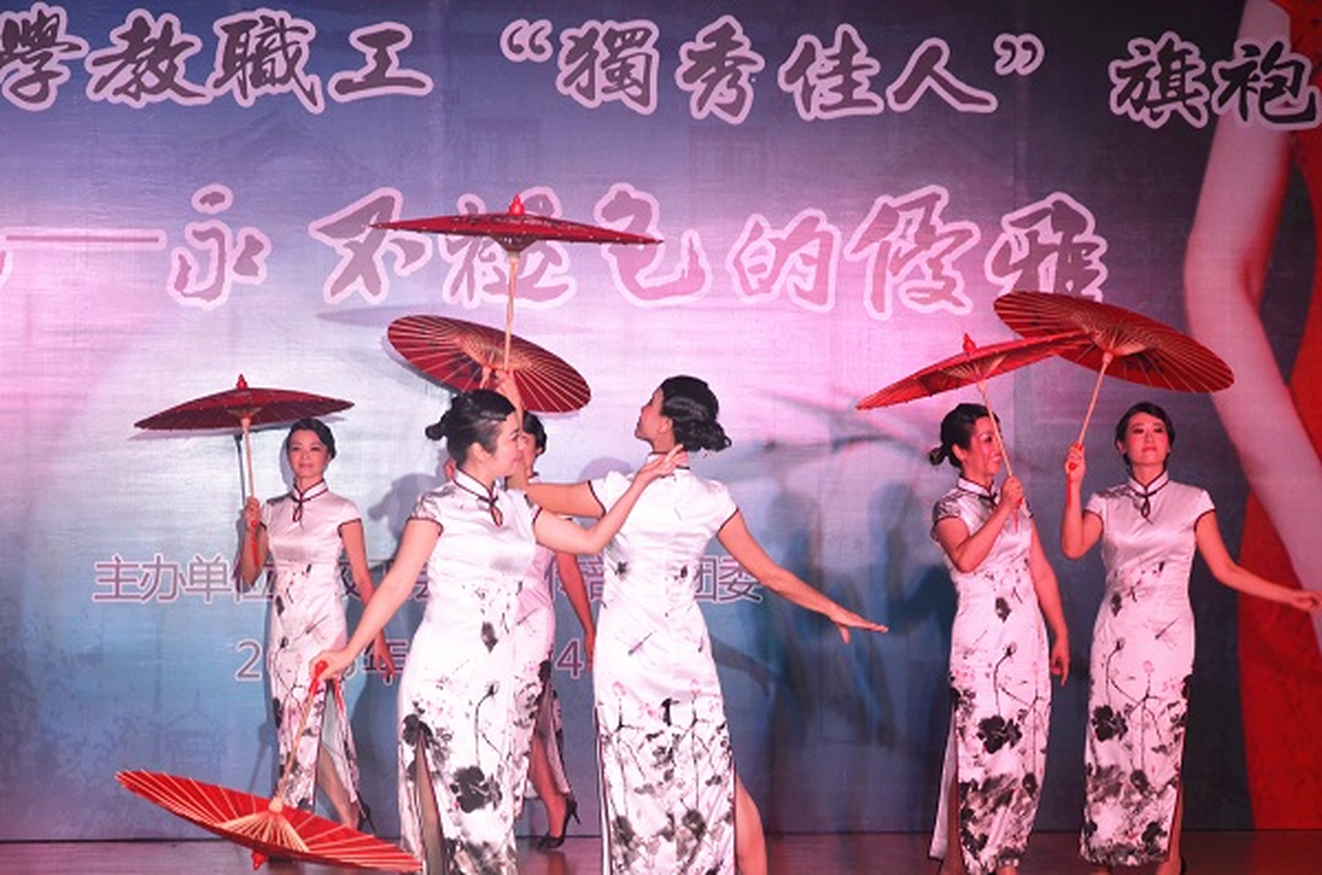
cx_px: 661
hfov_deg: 23.4
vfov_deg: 15.6
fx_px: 3187
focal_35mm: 87
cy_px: 438
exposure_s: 1/125
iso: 800
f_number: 6.3
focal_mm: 58
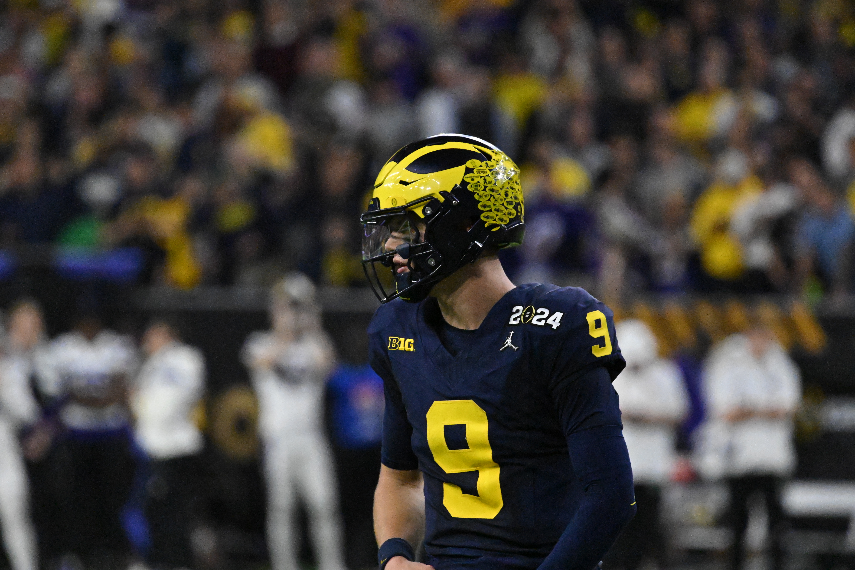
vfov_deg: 2.3
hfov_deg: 3.4
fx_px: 14246
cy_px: 285
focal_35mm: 600
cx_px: 428
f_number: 5.6
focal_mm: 400
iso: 14400
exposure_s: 1/2500
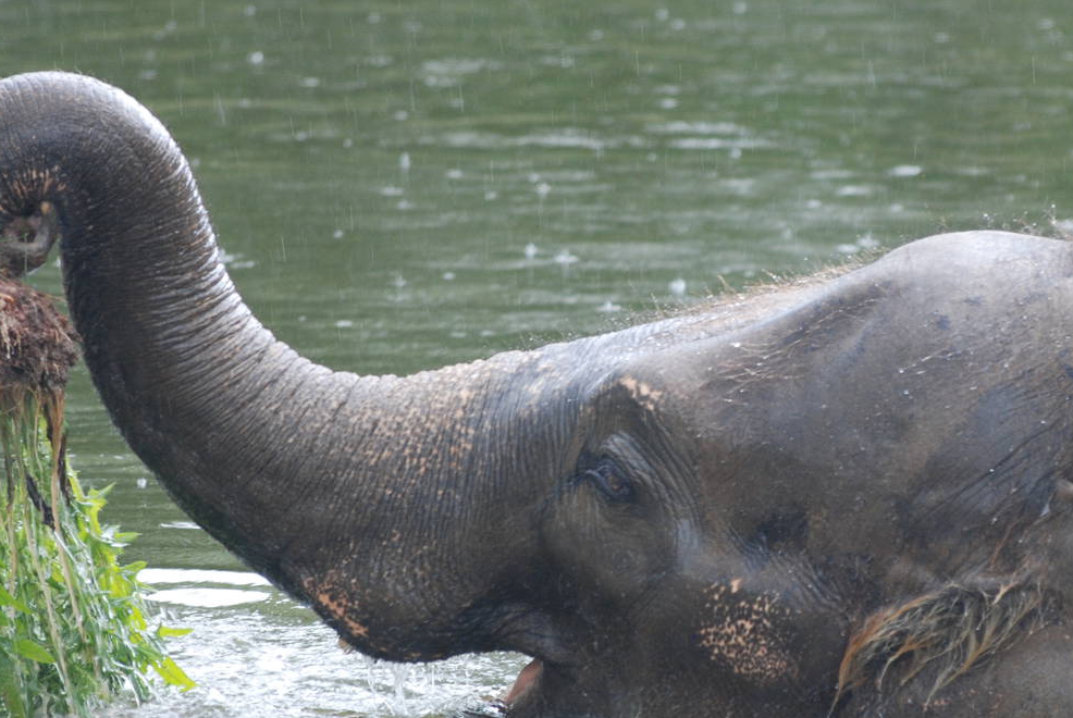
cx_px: 648
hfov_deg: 4.3
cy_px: 381
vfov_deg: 2.9
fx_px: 14169
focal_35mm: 475
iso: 400
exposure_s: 1/125
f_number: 5
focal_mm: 195
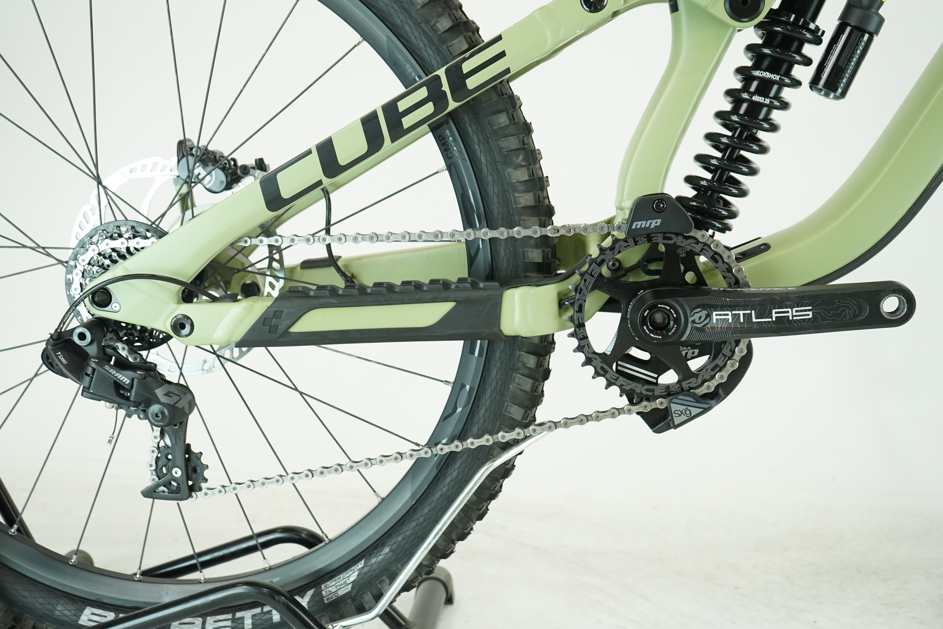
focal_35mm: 40
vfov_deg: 33.4
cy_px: 314
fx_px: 1048
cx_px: 472
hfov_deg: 48.5
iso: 1600
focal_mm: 40
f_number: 5.6
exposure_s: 1/200
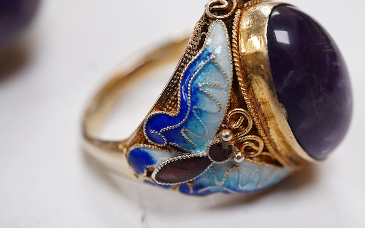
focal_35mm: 65
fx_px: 647
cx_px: 221
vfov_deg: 20.0
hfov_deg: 31.4
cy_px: 121
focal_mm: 30
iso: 1250
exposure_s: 1/125
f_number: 10
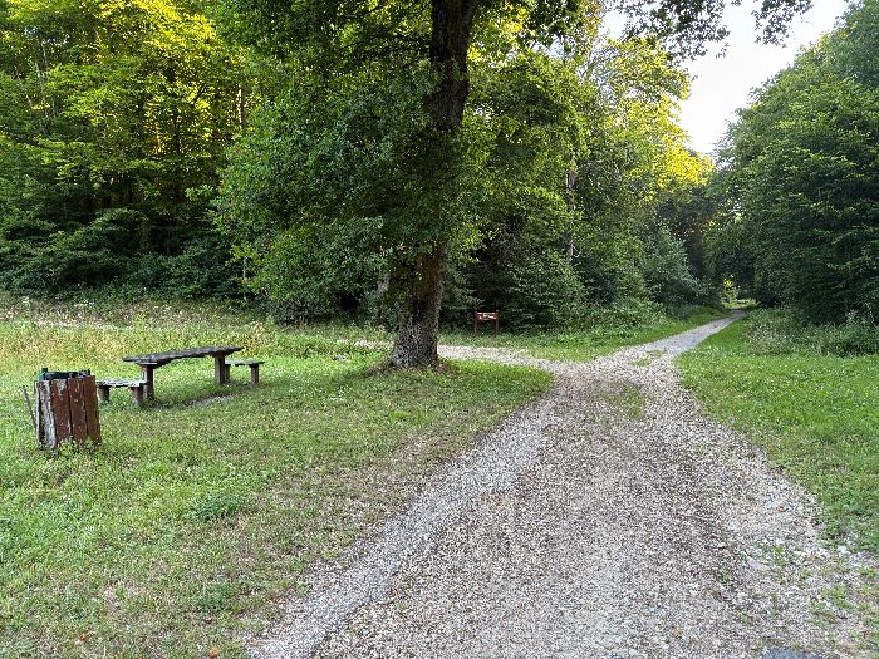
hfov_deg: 71.6
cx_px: 440
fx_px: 609
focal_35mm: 24
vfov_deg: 56.8
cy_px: 330
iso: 100
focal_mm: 6.76
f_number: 1.78
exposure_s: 1/121
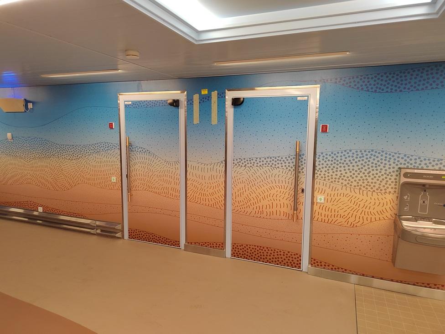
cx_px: 222
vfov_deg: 58.9
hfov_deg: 73.9
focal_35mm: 23
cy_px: 167
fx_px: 296
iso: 2063
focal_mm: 5.52
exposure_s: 1/120
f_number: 1.9
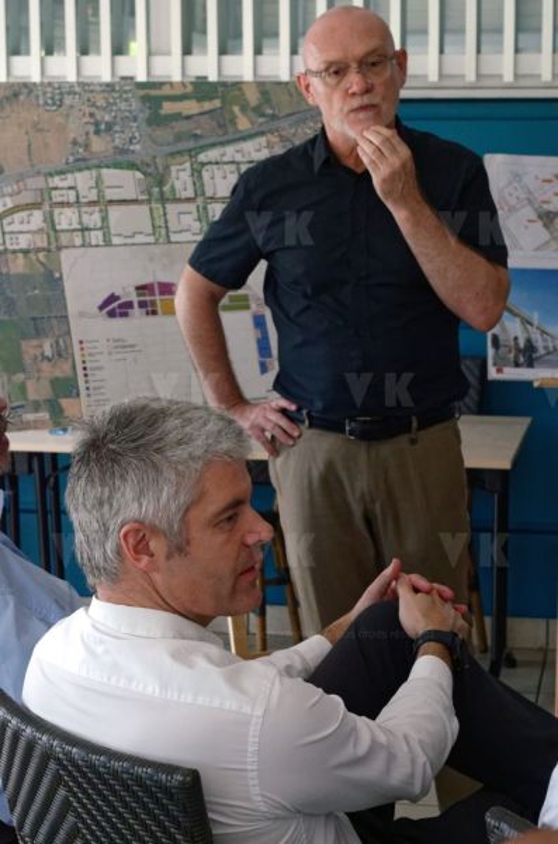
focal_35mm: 75
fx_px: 1753
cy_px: 422
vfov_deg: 27.1
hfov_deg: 18.1
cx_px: 279
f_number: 8
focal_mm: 50
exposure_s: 1/125
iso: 1600
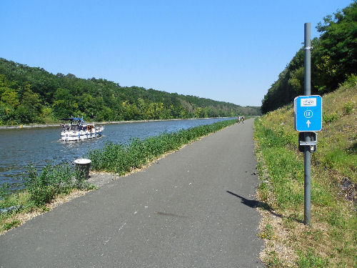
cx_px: 178
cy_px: 134
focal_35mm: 25
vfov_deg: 54.9
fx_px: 258
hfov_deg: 69.4
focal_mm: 4.5
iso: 125
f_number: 3.3
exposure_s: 1/1000
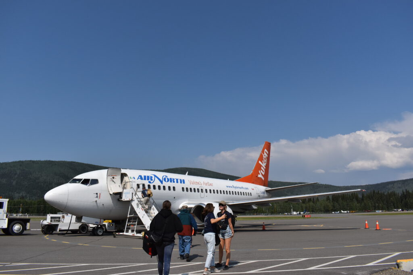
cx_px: 206
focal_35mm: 27
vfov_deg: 47.9
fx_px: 310
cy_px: 138
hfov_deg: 67.4
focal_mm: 18
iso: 280
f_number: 8
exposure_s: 1/2000
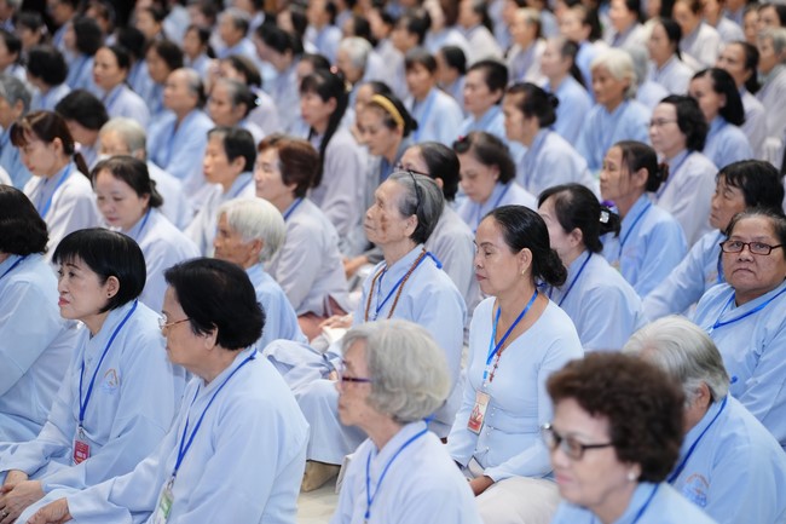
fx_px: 2074
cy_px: 262
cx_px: 393
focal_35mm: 95
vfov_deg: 14.4
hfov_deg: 21.5
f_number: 2.8
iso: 2500
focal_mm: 95
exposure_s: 1/200
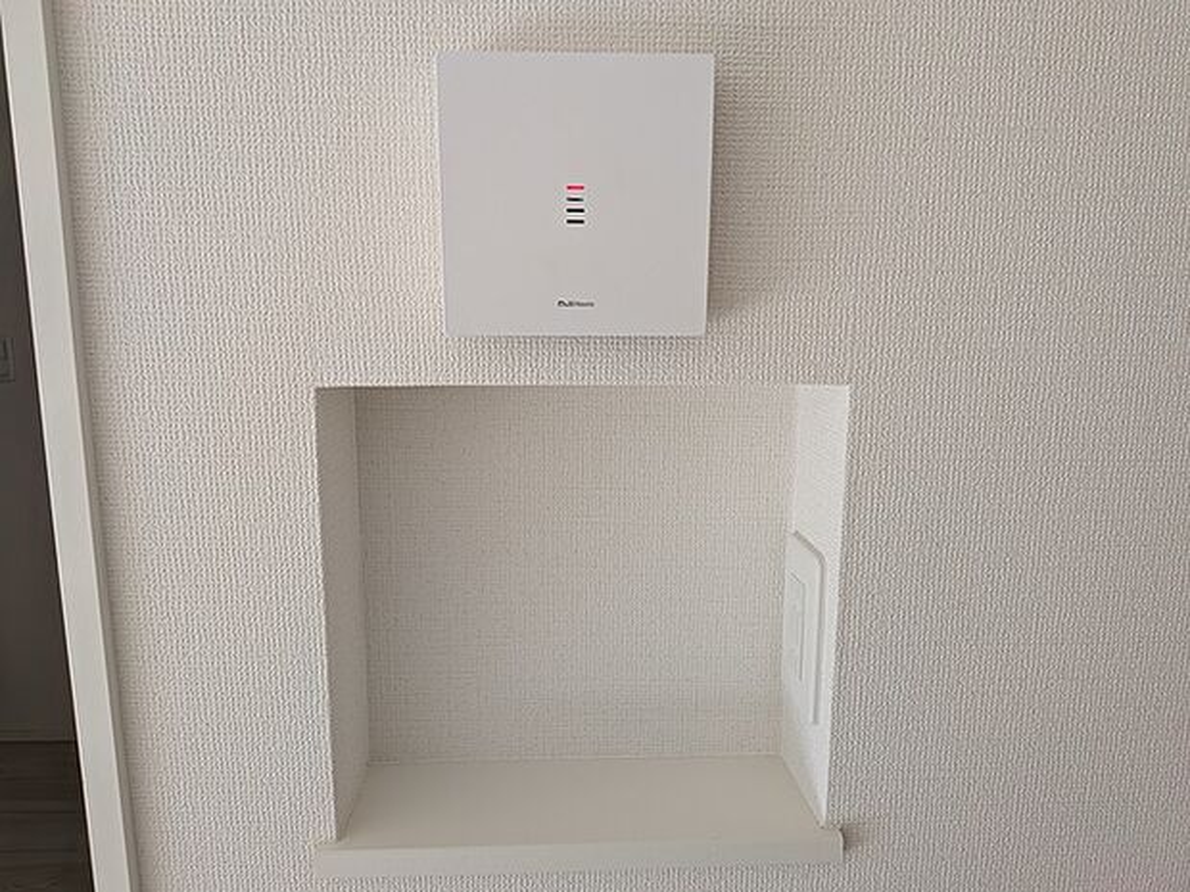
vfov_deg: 56.8
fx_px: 825
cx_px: 595
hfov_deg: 71.6
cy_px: 446
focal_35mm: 24
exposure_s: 1/210
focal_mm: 4.53
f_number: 1.7
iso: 41
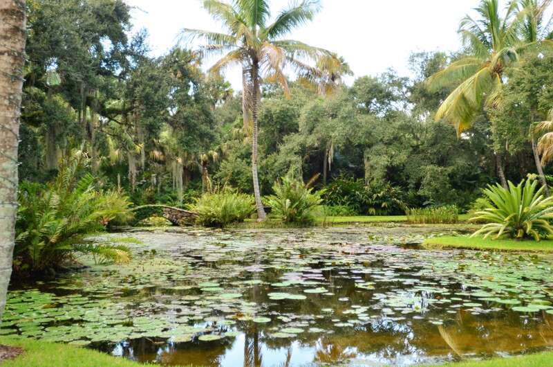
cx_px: 276
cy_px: 184
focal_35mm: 42
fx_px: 644
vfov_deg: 31.8
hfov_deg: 46.5
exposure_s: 1/250
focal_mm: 28
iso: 250
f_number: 2.8
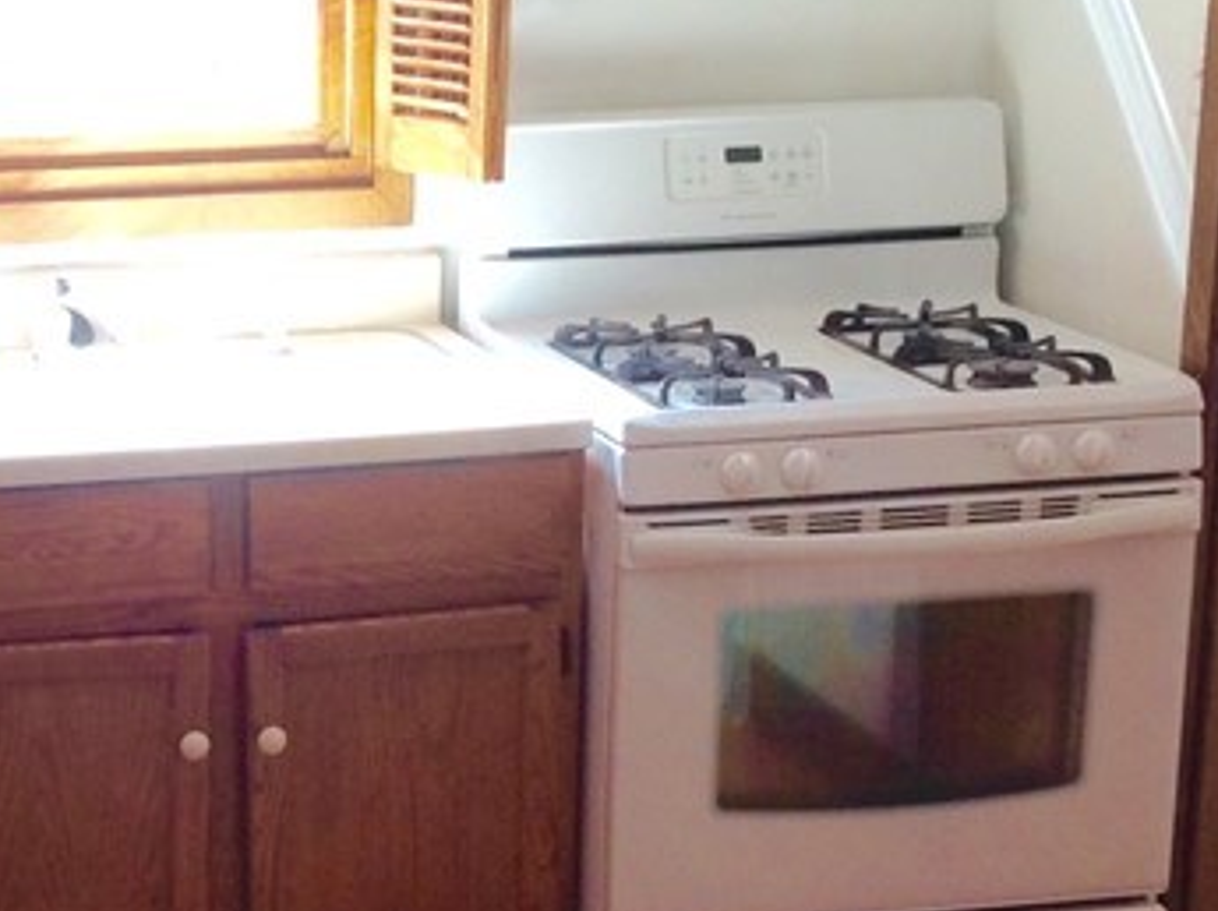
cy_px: 593
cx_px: 187
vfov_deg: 14.2
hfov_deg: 18.7
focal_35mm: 104
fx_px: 3656
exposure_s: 1/40
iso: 64
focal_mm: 4.28
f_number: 2.4
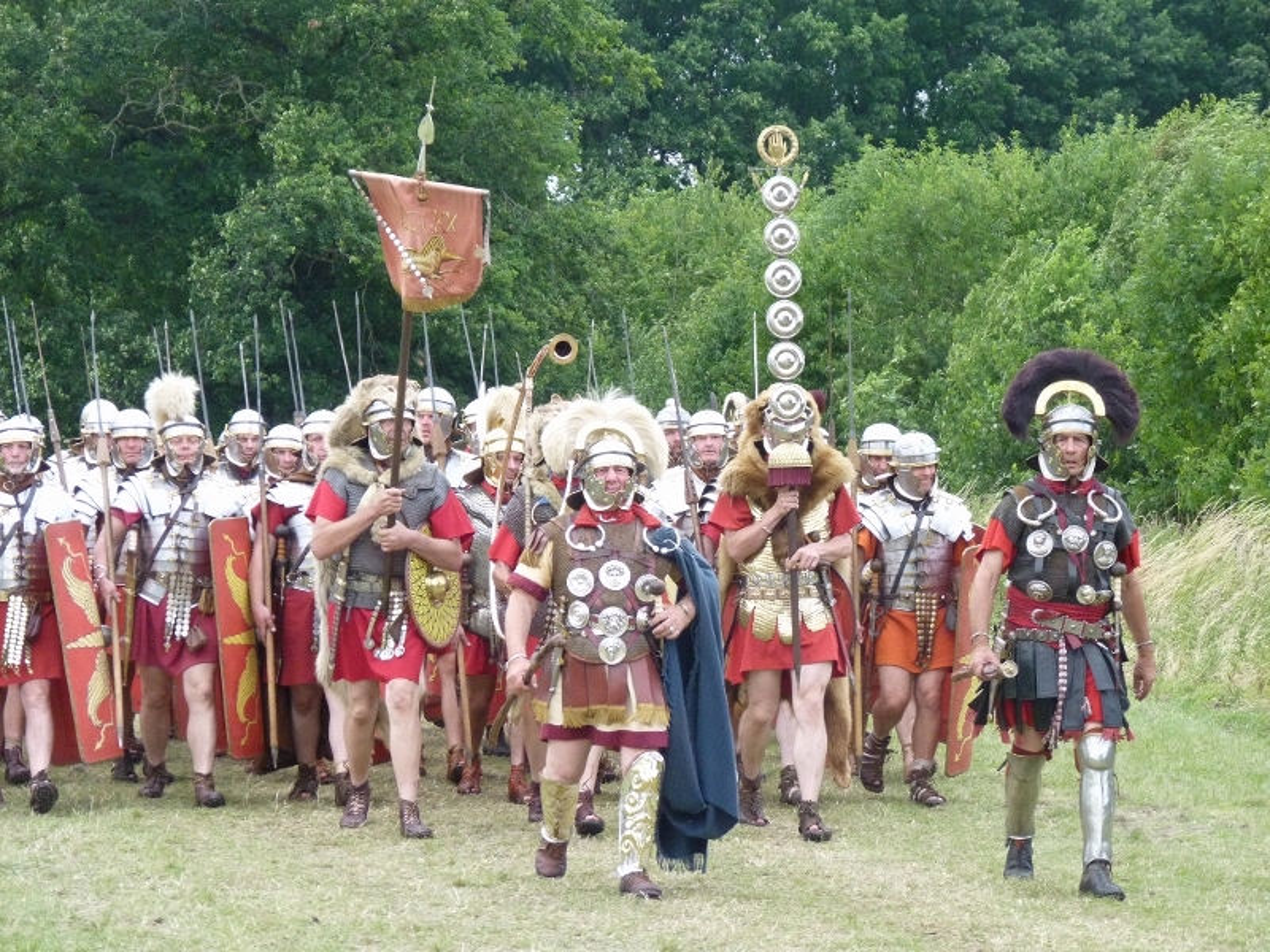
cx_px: 635
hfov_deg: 15.3
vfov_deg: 11.5
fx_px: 4733
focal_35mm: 129
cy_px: 476
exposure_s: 1/500
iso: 400
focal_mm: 23
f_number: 3.6
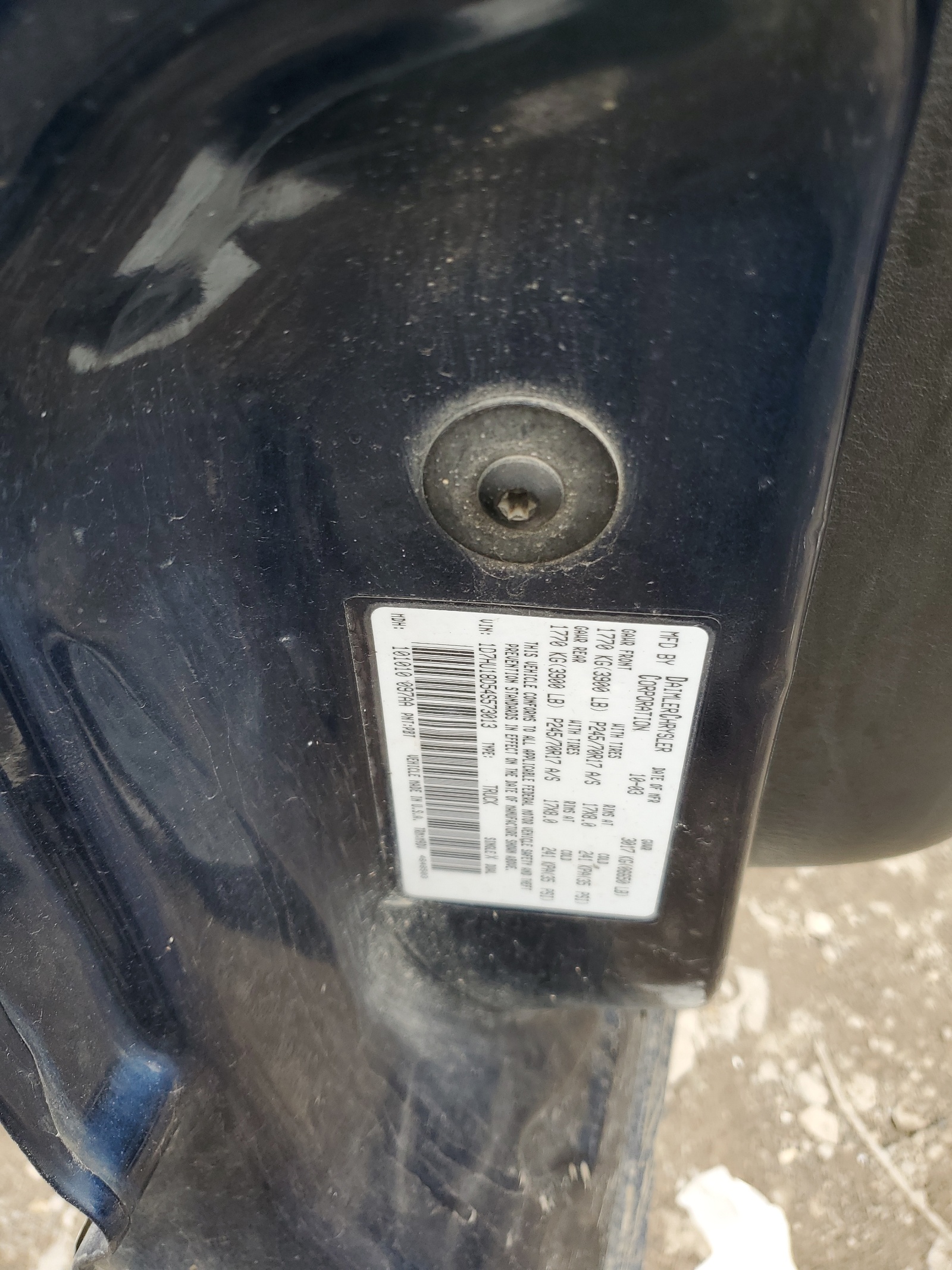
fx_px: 953
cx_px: 476
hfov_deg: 53.1
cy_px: 635
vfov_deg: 67.3
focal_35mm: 26
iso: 50
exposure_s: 1/169
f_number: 1.5
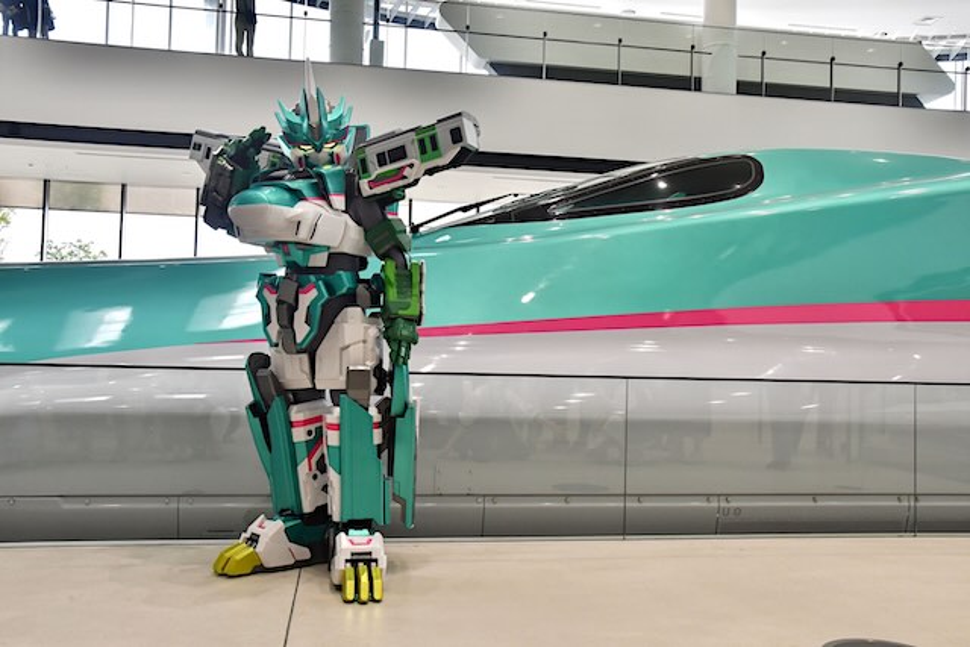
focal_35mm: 33
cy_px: 324
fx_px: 889
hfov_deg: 57.2
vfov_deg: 40.0
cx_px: 485
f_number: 7.1
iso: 640
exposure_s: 1/200
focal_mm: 22
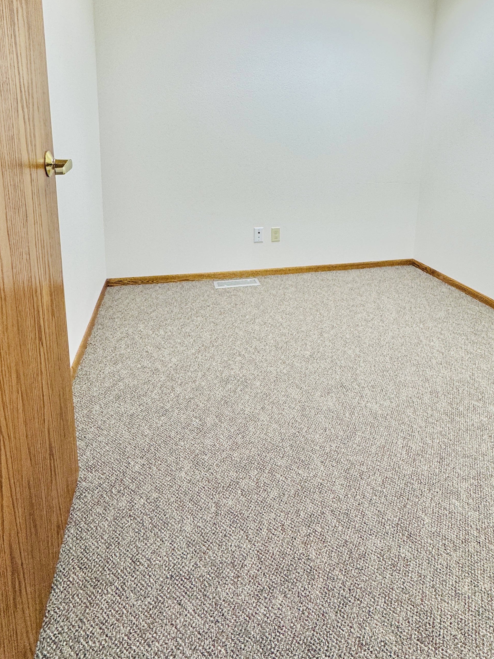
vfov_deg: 73.6
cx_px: 300
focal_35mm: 22
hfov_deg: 60.5
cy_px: 209
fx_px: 419
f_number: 2.2
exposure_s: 1/120
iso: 100
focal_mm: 2.22
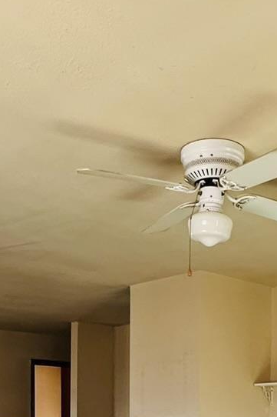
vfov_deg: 32.3
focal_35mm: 55
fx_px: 635
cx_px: 170
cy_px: 448
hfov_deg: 24.5
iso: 160
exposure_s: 1/99
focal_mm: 2.22
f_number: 2.2
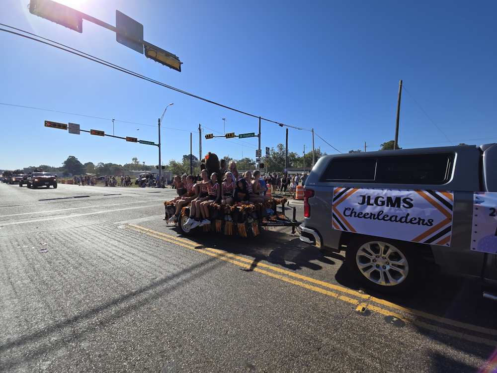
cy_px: 186
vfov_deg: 89.9
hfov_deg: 106.2
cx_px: 248
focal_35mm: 13
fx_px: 187
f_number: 2.2
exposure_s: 1/3194
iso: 50
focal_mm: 2.2
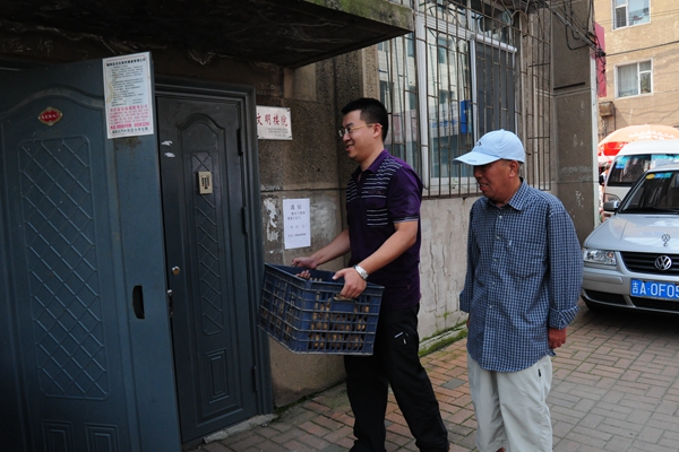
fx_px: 509
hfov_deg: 67.4
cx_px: 340
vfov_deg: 47.9
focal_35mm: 27
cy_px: 226
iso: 800
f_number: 7.1
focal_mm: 18
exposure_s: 1/640
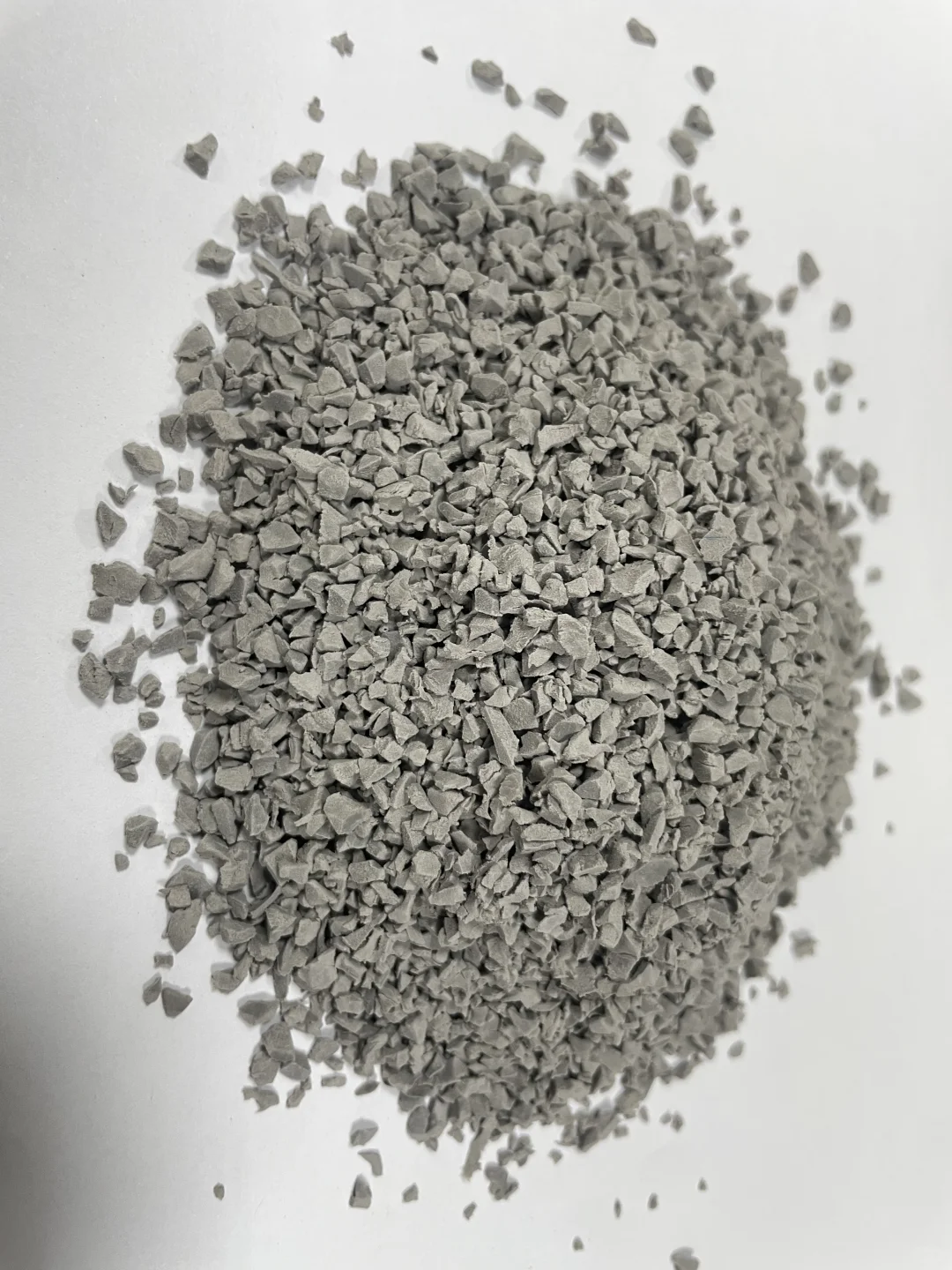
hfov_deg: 53.1
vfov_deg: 67.3
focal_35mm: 26
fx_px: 953
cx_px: 476
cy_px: 635
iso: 80
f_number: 1.6
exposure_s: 1/50
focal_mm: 4.2
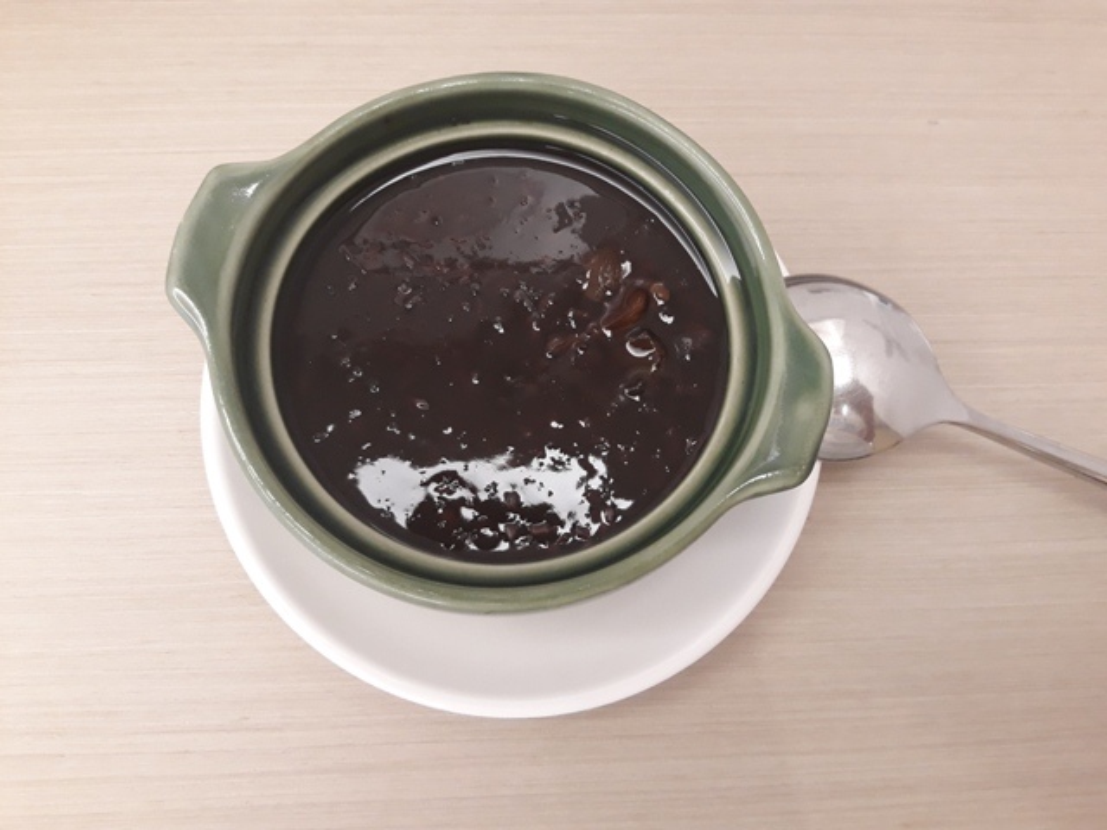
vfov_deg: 51.4
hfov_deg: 65.3
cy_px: 415
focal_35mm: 27
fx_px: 863
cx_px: 554
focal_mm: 3.71
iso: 250
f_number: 1.7
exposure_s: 1/24
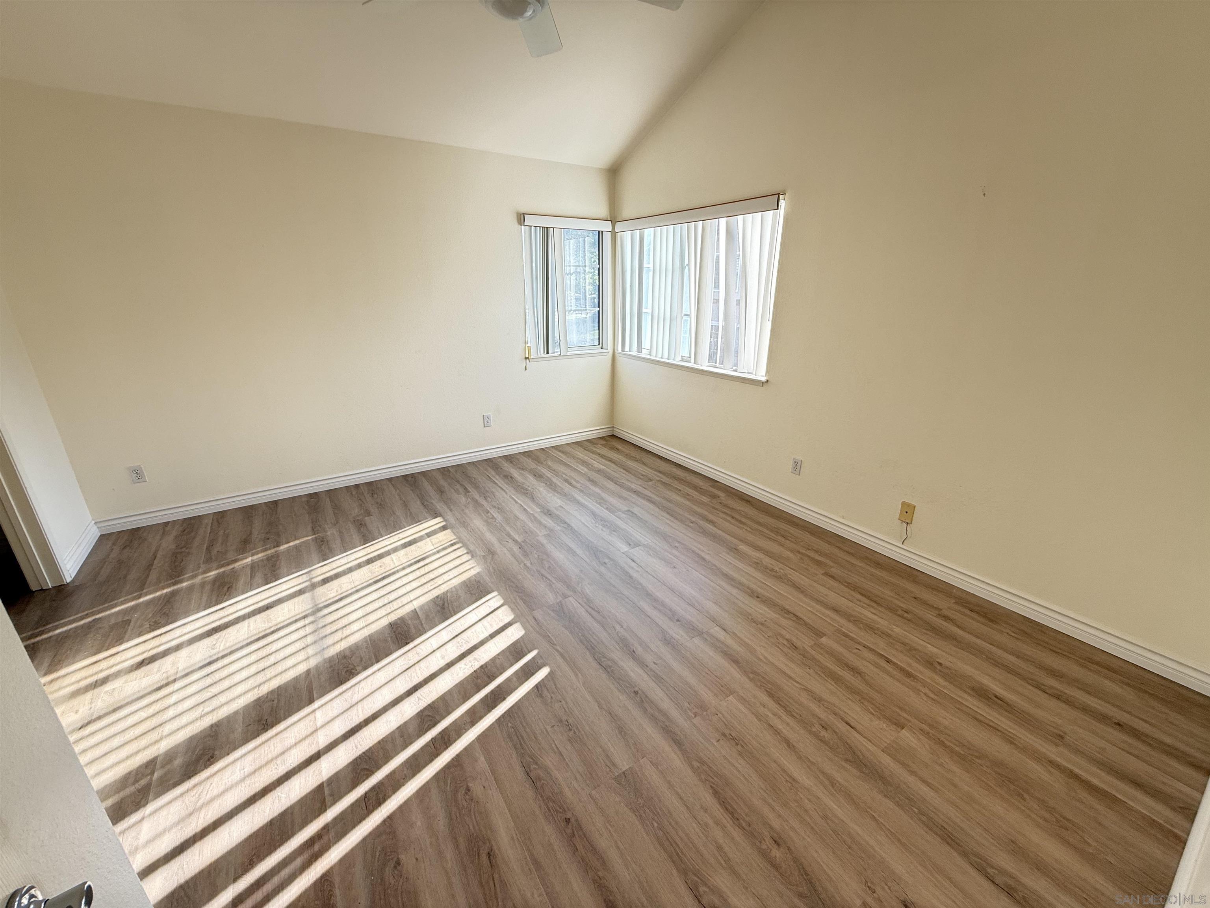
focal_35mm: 14
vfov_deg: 85.7
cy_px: 454
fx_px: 489
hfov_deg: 102.1
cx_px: 605
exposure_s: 1/99
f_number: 2.2
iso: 80
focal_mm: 2.22
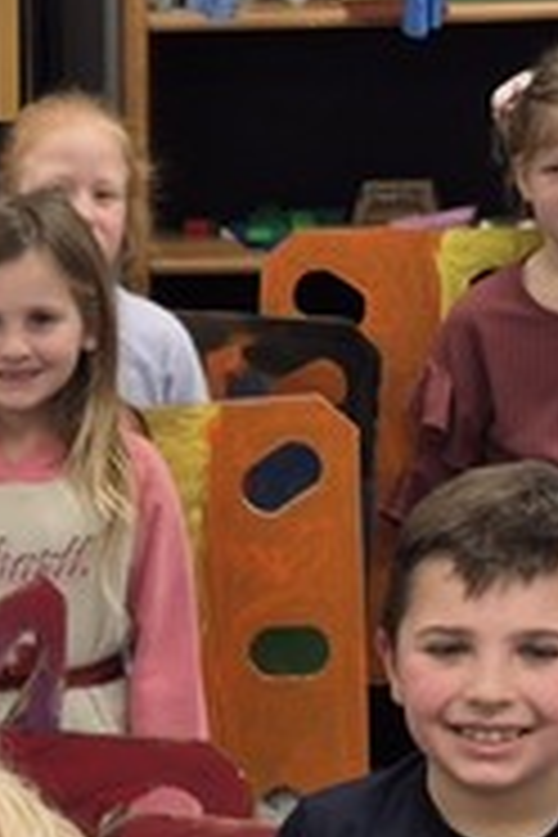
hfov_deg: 10.2
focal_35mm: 132
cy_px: 1107
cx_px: -126
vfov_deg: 14.8
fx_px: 3069
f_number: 1.8
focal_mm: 5.4
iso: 25
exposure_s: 1/62
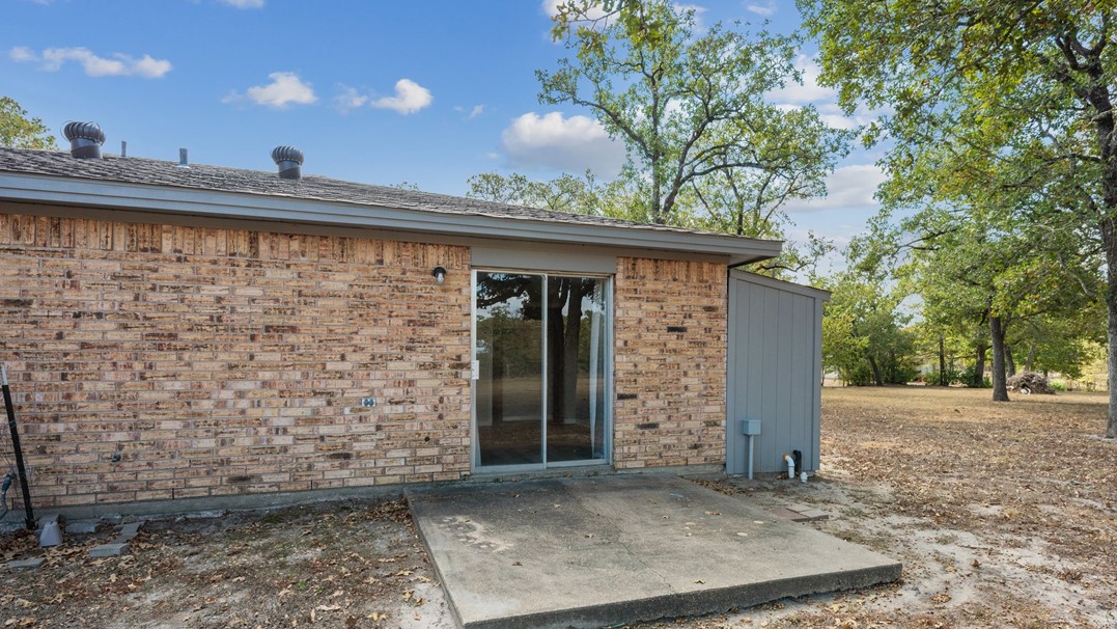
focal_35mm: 19
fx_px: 563
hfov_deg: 89.6
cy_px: 366
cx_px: 555
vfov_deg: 58.0
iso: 250
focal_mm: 18
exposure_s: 1/200
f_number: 9
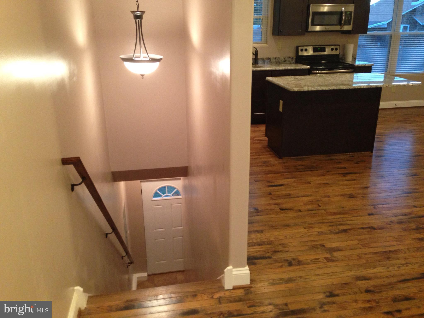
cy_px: 159
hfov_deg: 55.4
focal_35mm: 33
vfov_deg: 42.9
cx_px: 212
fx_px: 404
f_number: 2.4
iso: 250
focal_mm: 4.13
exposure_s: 1/20
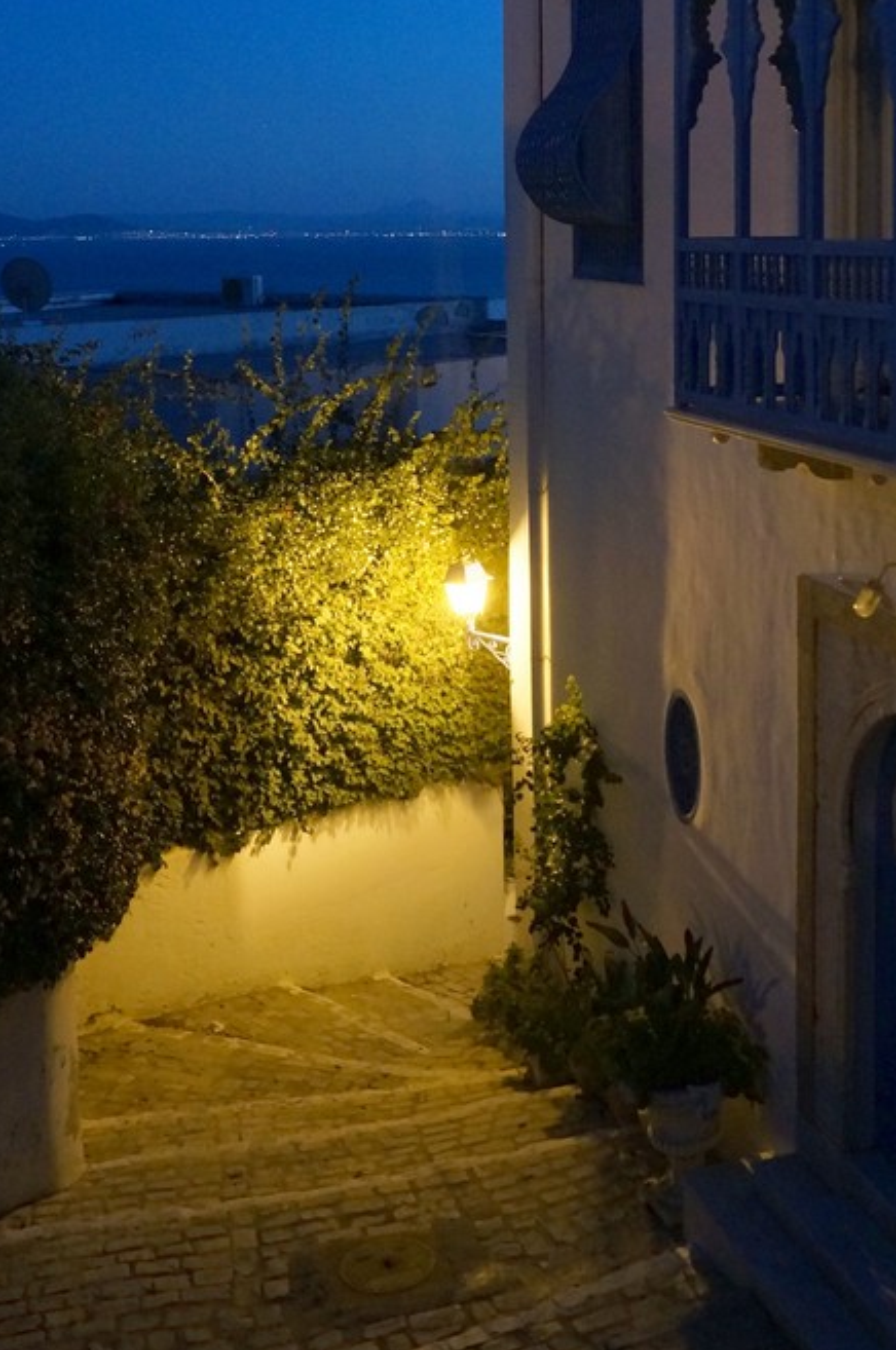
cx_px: 647
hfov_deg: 30.0
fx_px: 1648
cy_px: 300
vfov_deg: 42.8
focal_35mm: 44
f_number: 5.6
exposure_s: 1/15
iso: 1600
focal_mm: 16
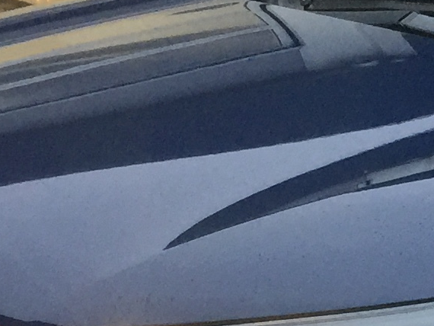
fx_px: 2082
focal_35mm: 166
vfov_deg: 8.9
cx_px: 776
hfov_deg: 11.1
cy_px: 363
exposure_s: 1/17
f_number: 2.2
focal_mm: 4.15
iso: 125
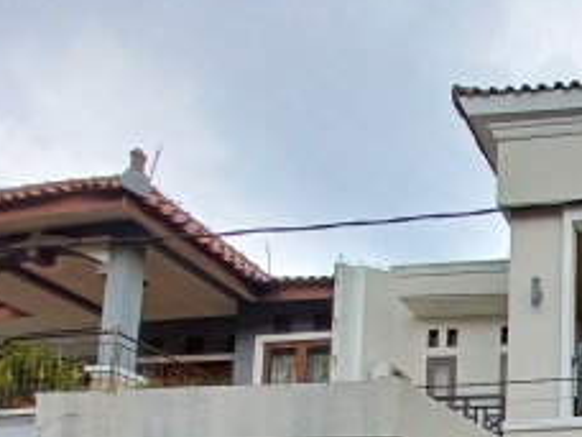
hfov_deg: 38.6
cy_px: 555
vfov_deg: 32.0
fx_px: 588
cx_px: 701
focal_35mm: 35
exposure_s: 1/337
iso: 40
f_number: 2.2
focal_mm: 1.42
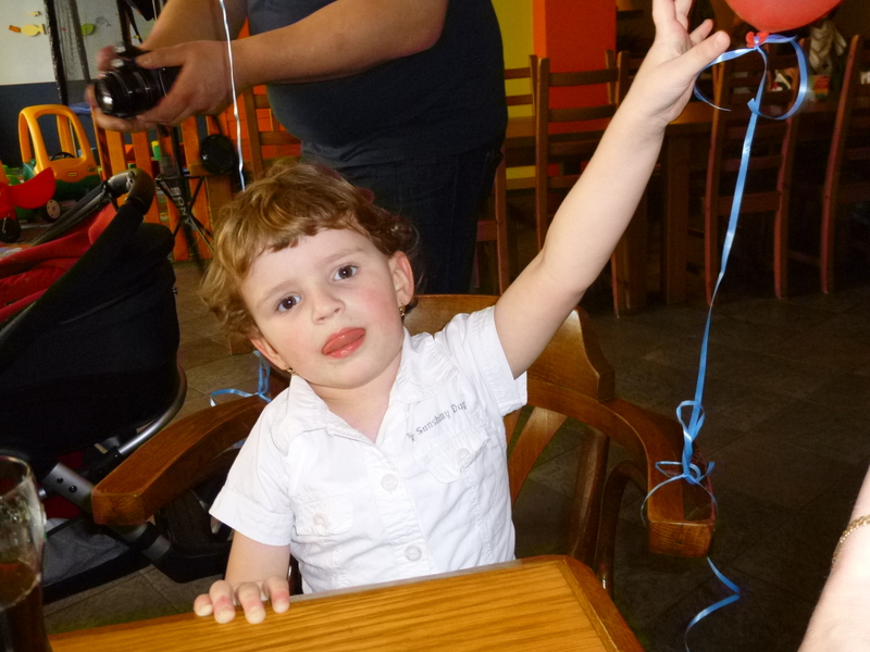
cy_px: 326
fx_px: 779
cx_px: 435
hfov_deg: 58.4
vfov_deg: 45.4
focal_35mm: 31
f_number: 3.4
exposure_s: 1/60
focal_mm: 5.6
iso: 400
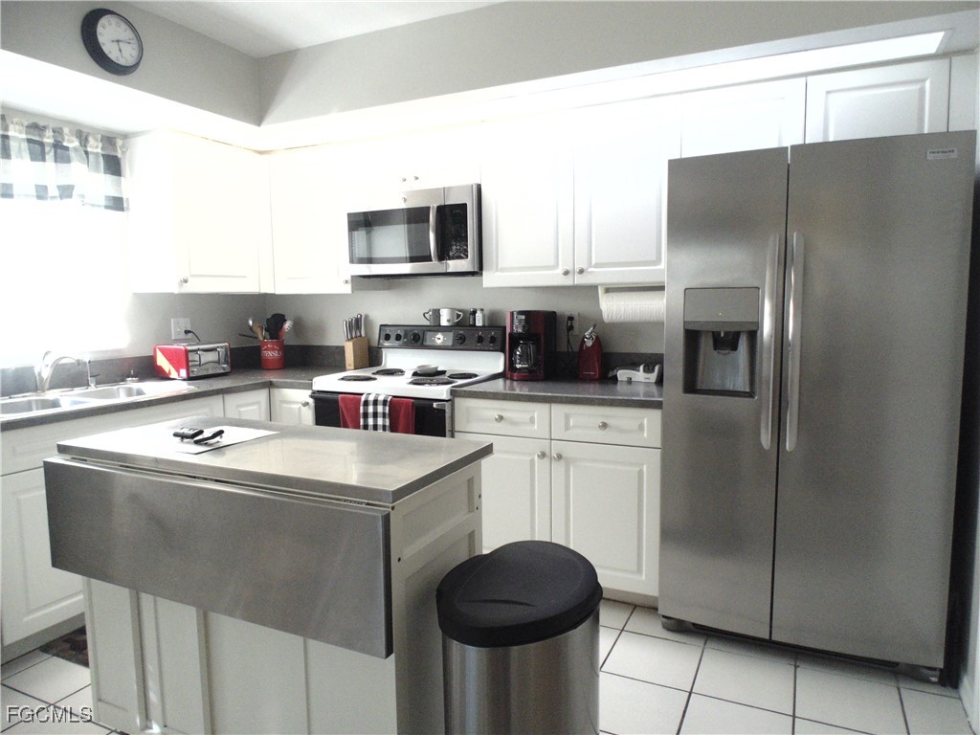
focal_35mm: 22
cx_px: 490
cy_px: 368
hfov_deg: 76.4
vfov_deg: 61.1
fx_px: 623
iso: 250
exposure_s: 1/30
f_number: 3.1
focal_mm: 4
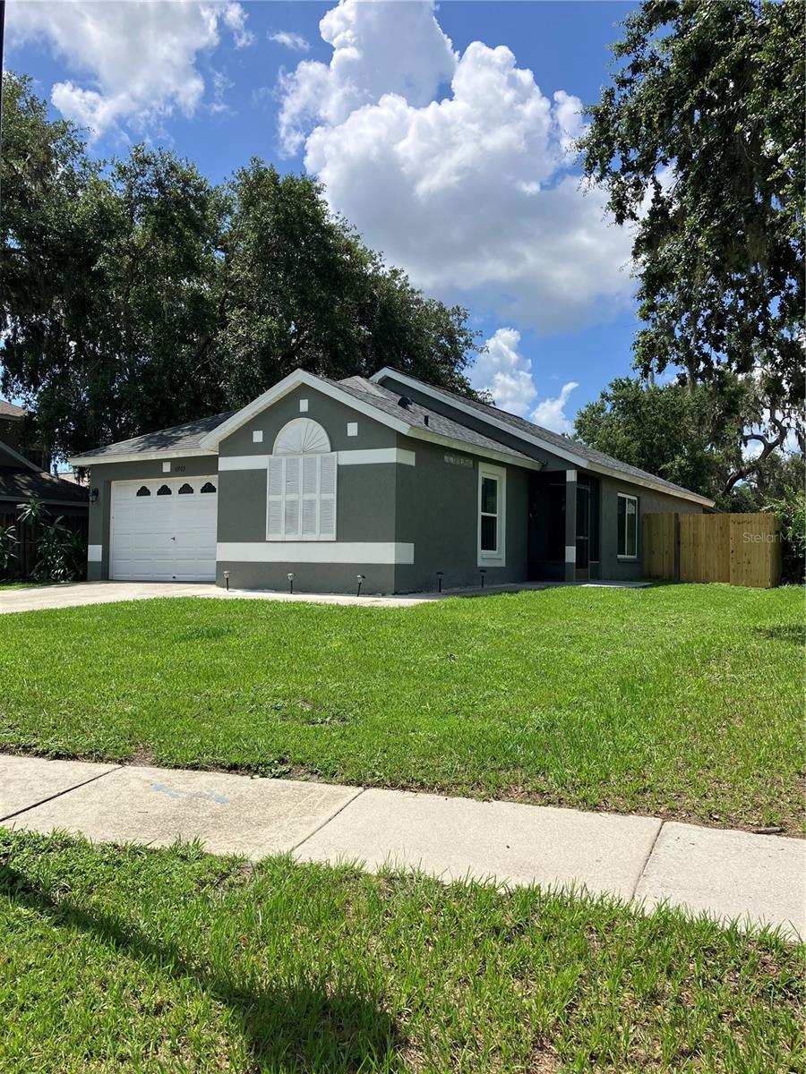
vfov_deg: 63.4
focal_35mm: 28
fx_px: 869
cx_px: 403
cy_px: 537
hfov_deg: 49.7
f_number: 1.8
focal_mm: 3.99
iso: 32
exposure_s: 1/2433
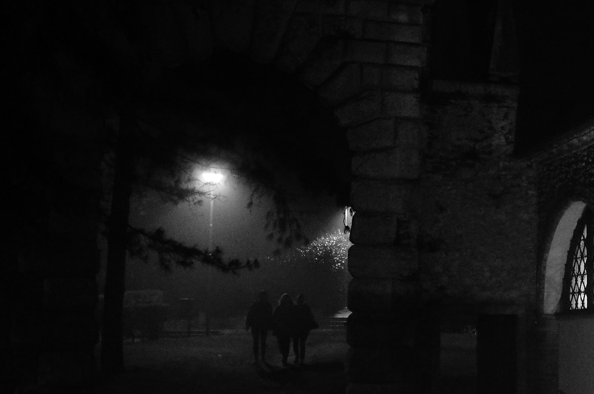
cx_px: 625
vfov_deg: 20.5
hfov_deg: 28.2
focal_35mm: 66
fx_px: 1088
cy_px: 278
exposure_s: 1/20
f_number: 2.8
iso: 3200
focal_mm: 20
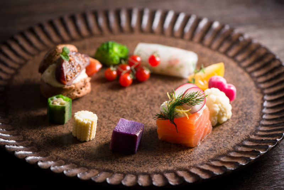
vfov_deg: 13.1
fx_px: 829
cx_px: 142
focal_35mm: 105
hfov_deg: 19.4
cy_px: 95
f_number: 7.1
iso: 640
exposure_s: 1/250
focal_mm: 105
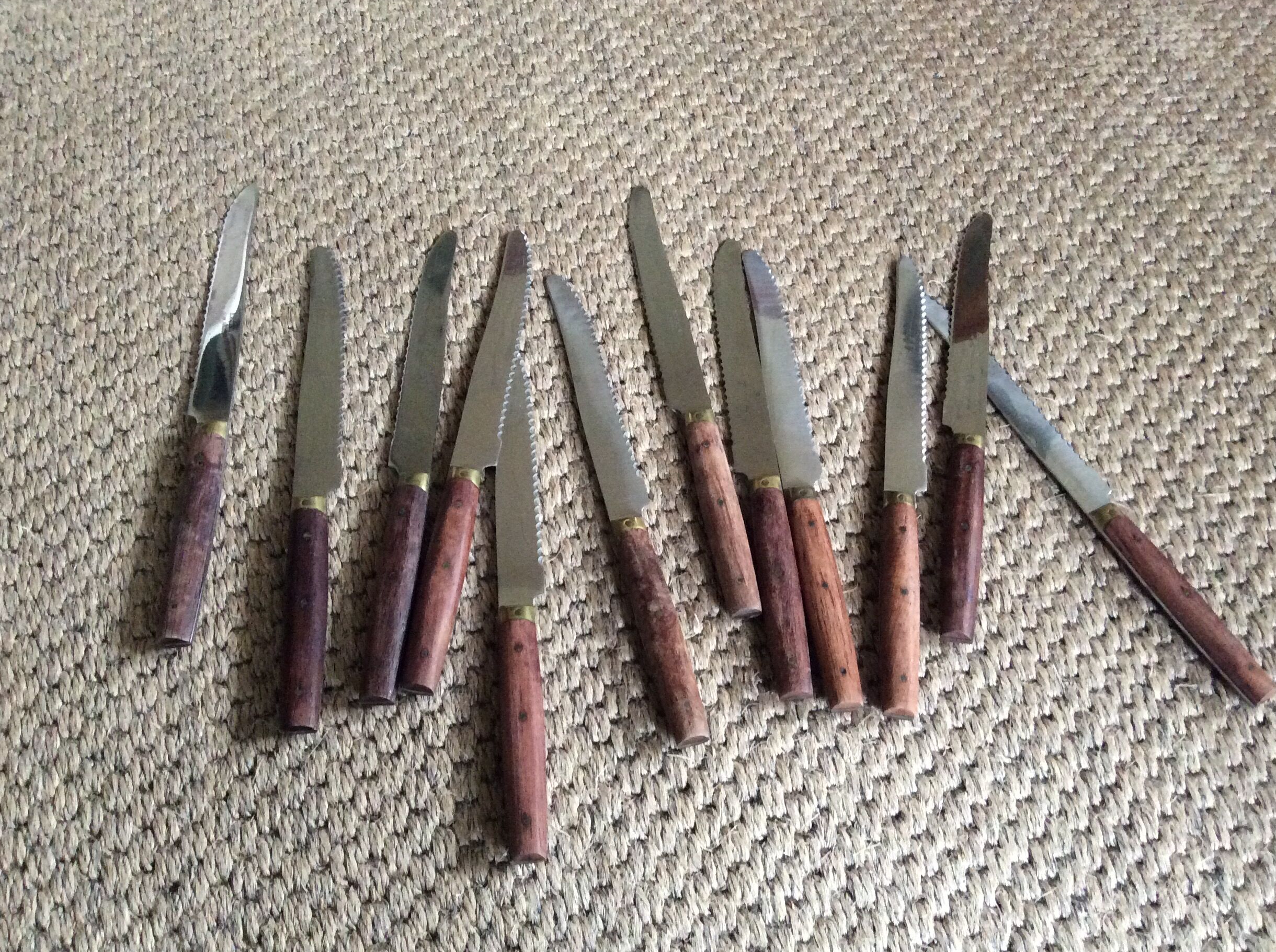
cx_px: 669
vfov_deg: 41.7
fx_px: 1251
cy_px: 494
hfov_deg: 54.0
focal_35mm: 34
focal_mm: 3.3
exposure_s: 1/25
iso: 250
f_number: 2.4
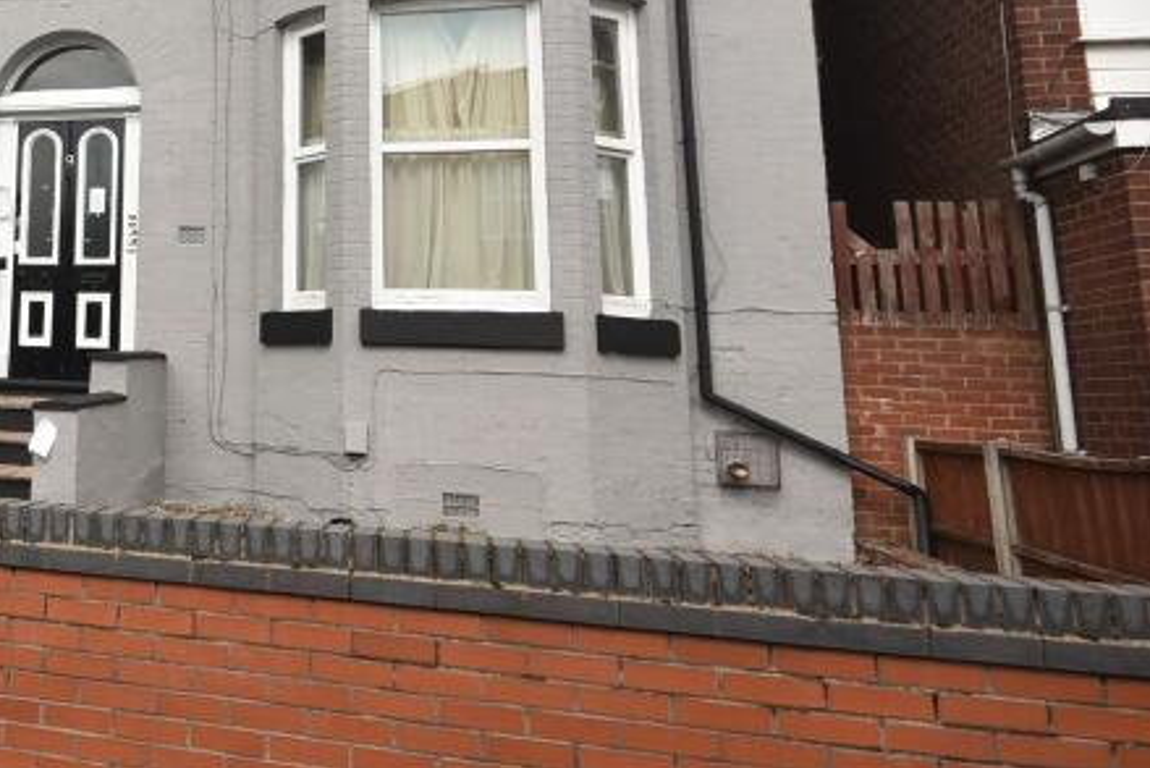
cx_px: -3
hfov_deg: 45.7
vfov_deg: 36.4
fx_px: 1118
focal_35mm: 35
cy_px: 136
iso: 100
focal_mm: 10
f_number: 7.1
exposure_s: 1/200
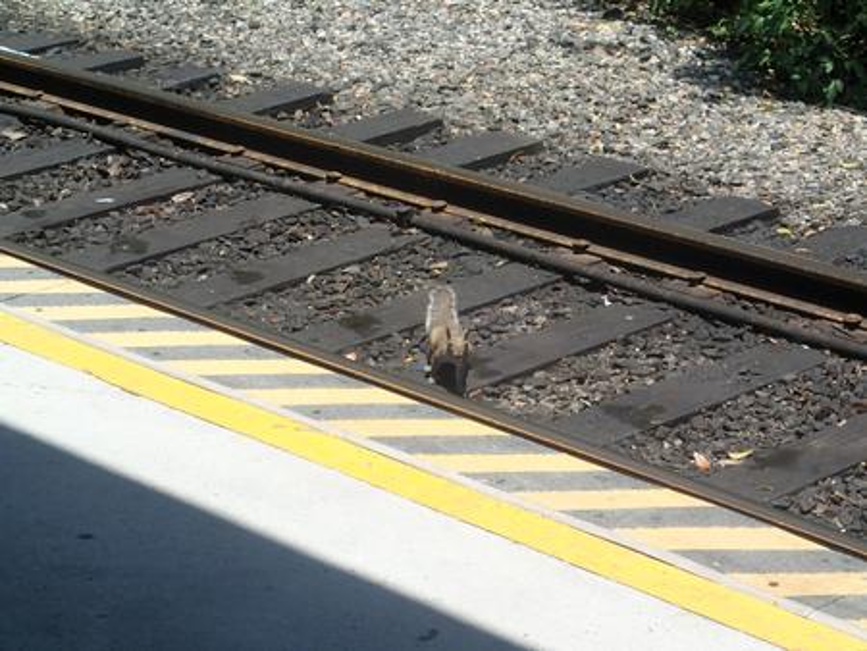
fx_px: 2506
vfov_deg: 14.8
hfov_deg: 19.6
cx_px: 434
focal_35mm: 100
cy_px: 326
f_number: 6.3
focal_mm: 18
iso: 100
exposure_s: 1/250
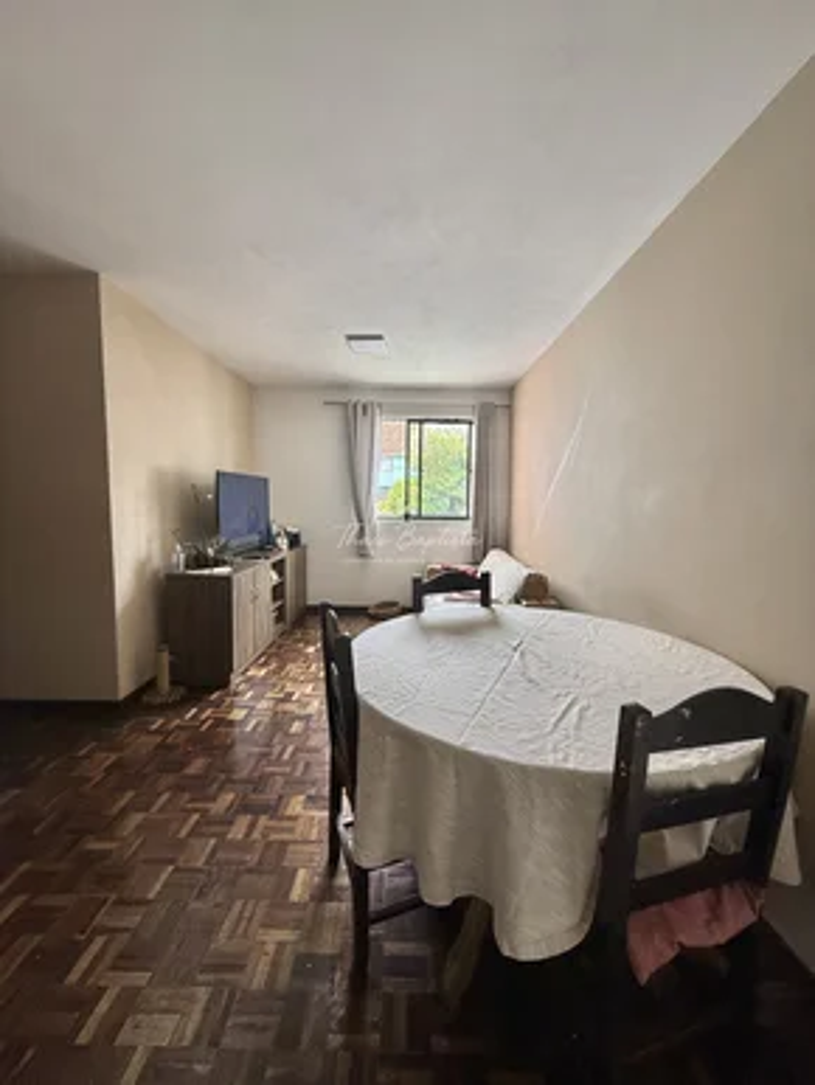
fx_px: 439
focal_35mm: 14
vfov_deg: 102.0
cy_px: 542
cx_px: 408
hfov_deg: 85.7
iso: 80
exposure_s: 1/99
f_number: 2.2
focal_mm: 2.22
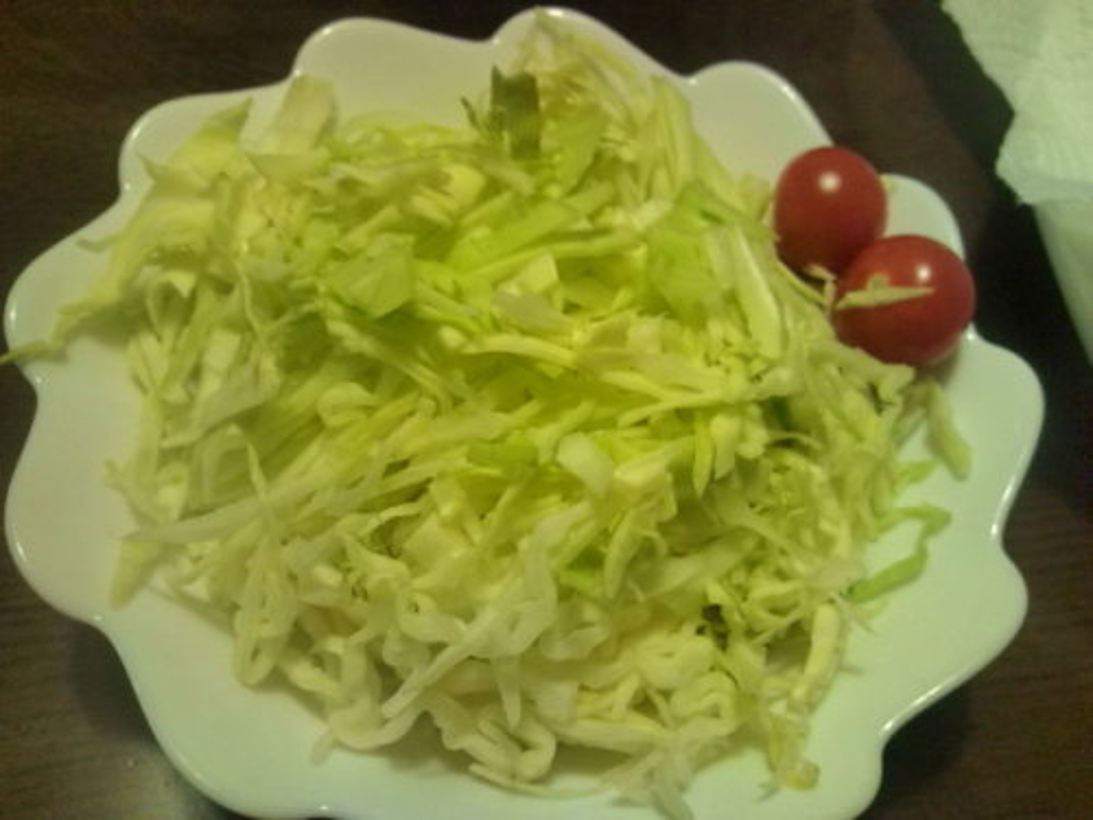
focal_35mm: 32
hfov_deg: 56.8
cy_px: 410
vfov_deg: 44.2
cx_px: 546
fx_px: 1010
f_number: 2.8
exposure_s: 1/15
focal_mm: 3.3
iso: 96
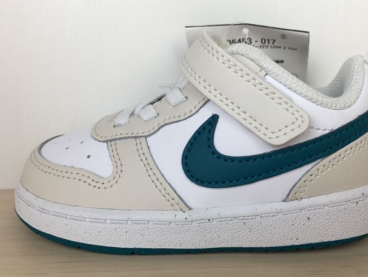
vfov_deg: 41.8
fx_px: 362
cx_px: 209
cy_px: 136
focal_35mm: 34
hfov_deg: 53.8
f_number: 2.2
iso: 25
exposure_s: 1/124
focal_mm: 4.15
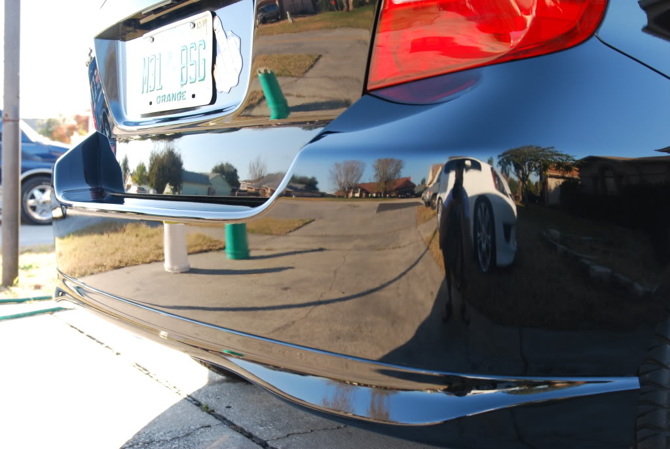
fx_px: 894
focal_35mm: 48
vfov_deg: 28.2
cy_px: 224
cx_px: 335
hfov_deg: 41.1
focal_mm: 32
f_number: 4.5
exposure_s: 1/80
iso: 200
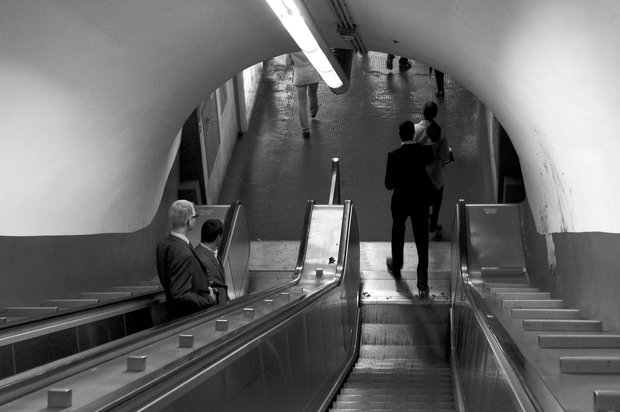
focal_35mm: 72
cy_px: 206
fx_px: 1239
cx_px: 310
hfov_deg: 28.1
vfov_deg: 18.9
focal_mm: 48
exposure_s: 1/60
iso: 4000
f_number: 7.1
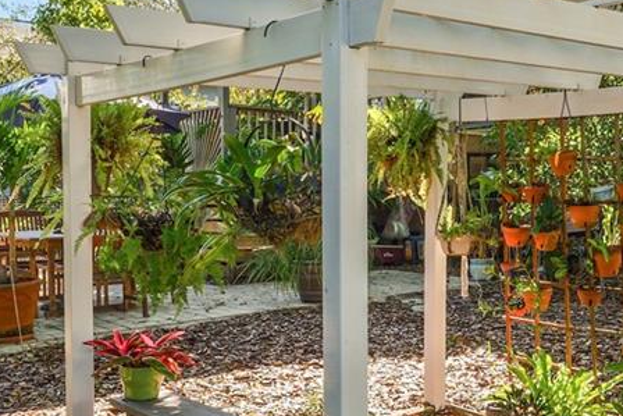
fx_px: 866
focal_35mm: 50
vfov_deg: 27.0
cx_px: 517
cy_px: 213
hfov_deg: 37.8
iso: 250
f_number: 10
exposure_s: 1/100
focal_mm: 14
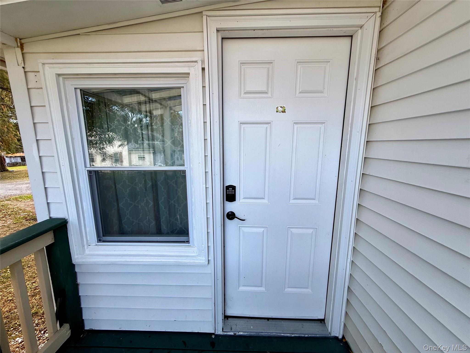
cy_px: 176
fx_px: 190
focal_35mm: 14
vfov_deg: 85.7
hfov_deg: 102.1
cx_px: 235
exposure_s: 1/182
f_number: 2.2
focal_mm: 2.22
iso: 50
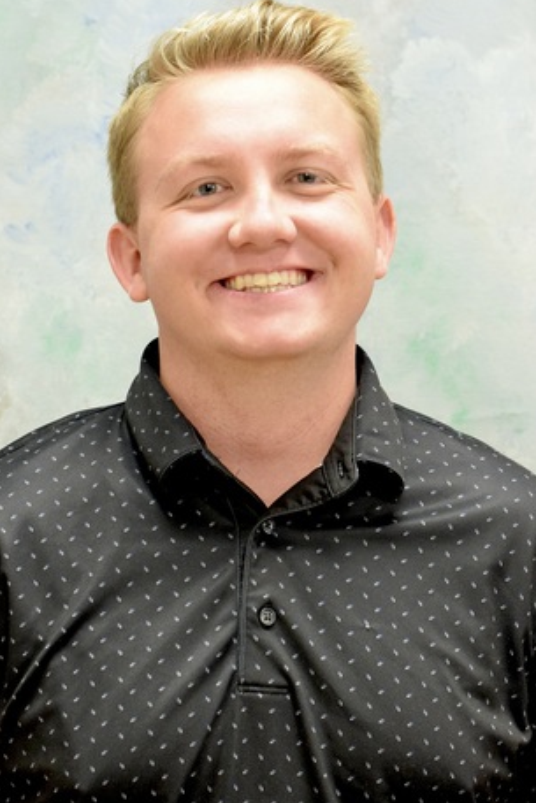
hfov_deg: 16.7
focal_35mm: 82
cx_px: 254
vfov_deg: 24.7
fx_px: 1830
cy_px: 371
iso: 2200
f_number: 4
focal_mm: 50
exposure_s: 1/125
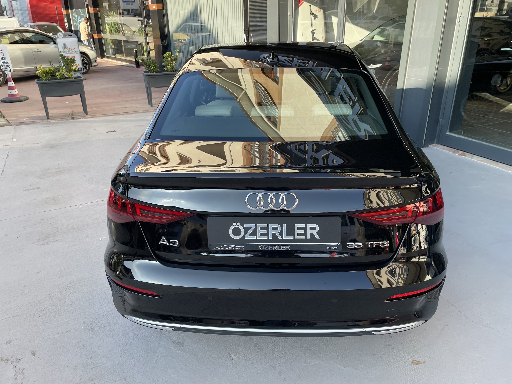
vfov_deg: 53.1
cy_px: 192
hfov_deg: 67.3
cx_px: 256
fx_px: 385
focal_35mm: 26
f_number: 1.6
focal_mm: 4.2
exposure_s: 1/450
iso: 32
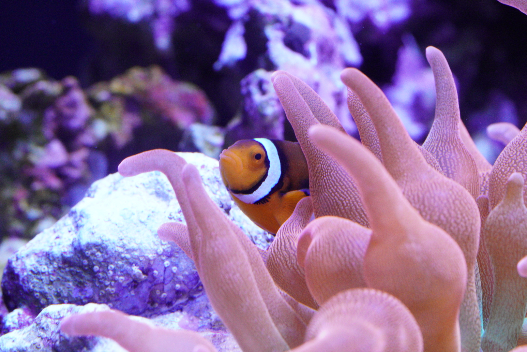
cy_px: 176
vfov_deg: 10.2
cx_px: 264
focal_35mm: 135
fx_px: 1978
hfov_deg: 15.2
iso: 6400
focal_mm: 90
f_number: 8
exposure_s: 1/160
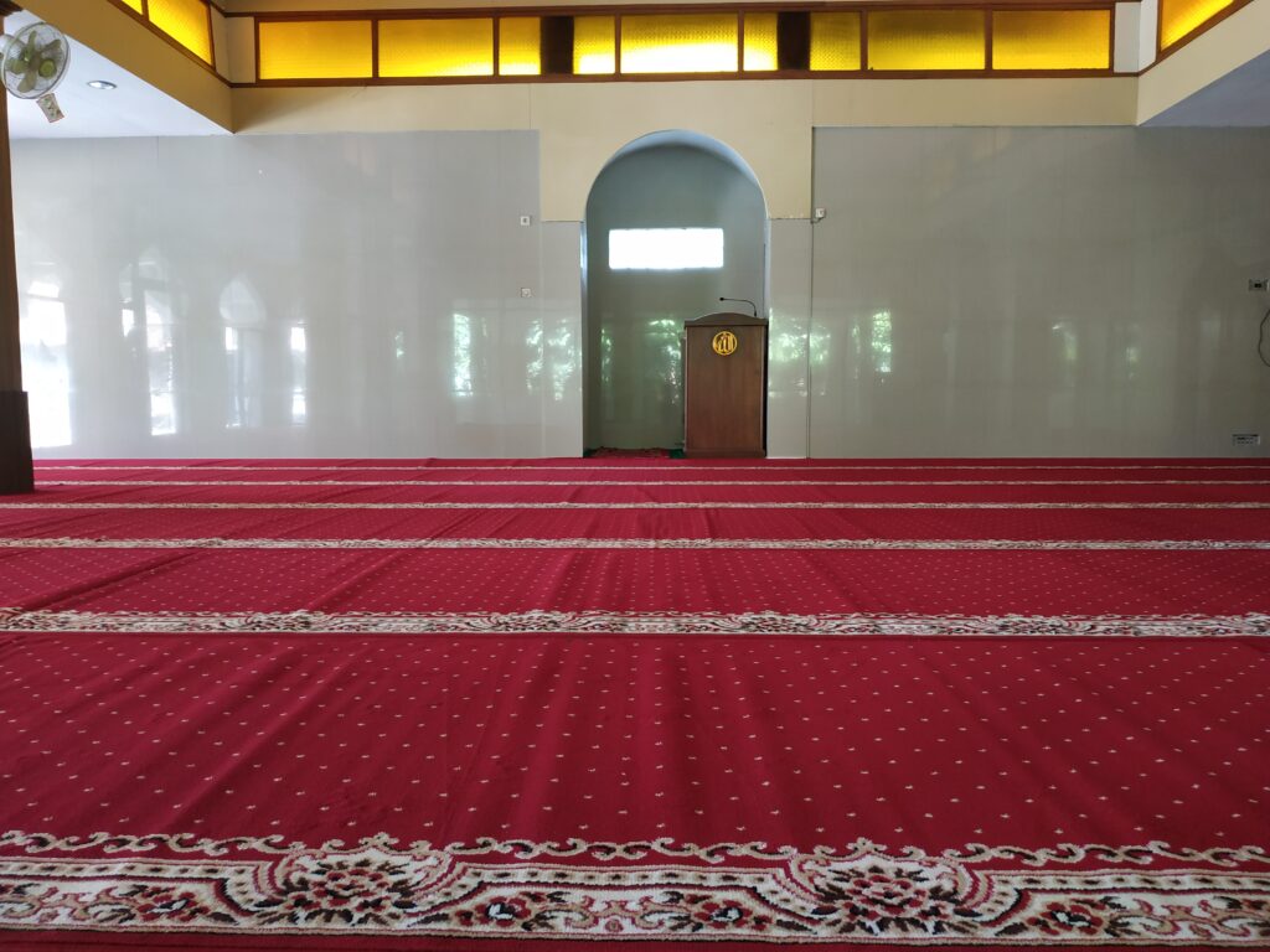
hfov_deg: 71.6
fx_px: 881
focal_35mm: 24
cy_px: 476
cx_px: 635
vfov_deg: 56.8
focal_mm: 3.94
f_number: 1.9
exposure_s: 1/24
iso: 320
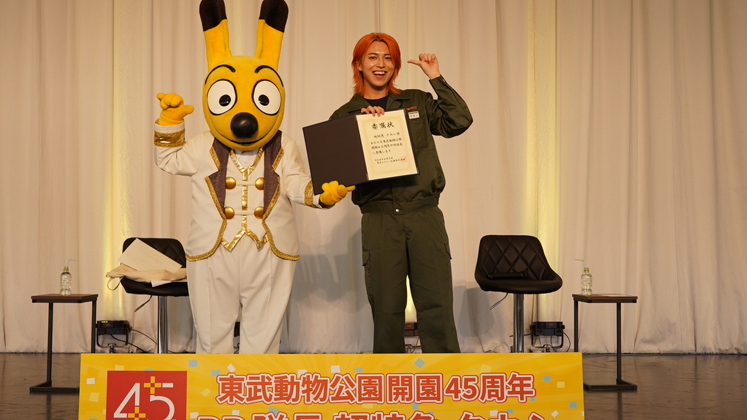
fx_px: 872
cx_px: 324
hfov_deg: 46.3
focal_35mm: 44
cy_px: 189
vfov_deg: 27.1
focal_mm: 25
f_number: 4
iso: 320
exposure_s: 1/400
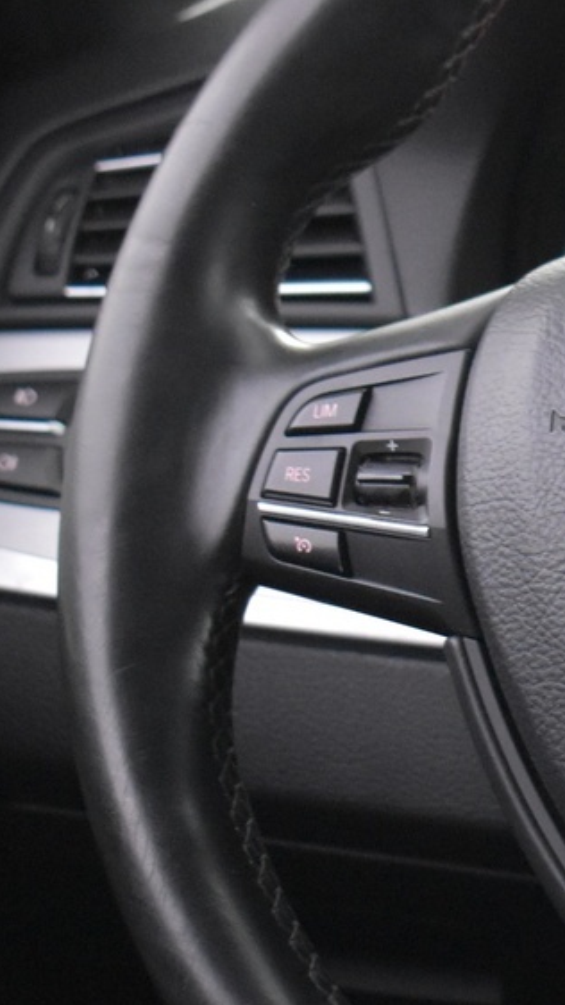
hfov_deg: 7.7
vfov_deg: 14.0
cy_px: 547
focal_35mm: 154
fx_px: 4103
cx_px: 894
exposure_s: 1/10
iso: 3200
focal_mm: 34
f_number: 4.5
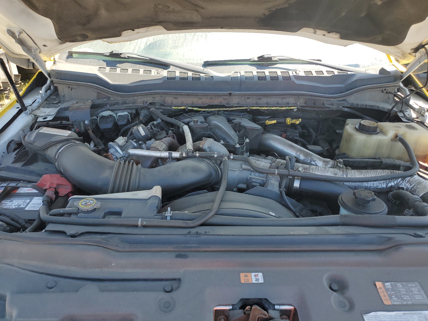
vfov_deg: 53.1
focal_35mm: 26
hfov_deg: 67.3
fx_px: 321
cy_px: 160
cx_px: 214
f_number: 1.5
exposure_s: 1/588
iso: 50
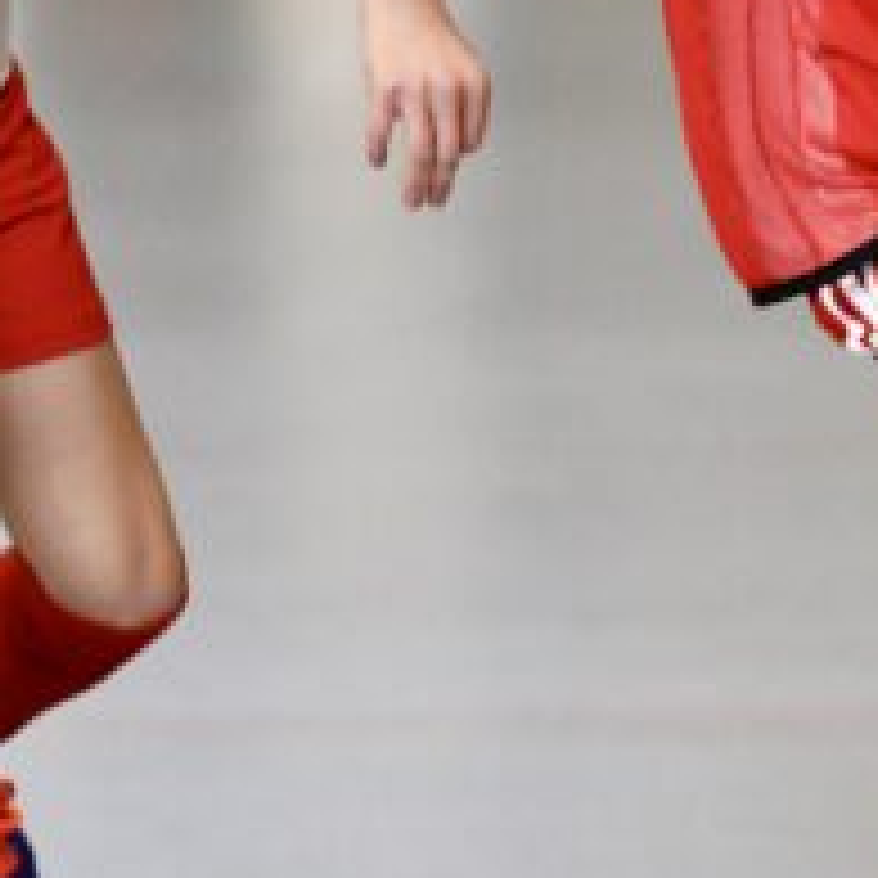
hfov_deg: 2.0
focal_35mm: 893
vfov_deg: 2.0
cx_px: 1148
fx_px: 25626
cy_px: 385
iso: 5000
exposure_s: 1/1250
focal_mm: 200
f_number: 2.8
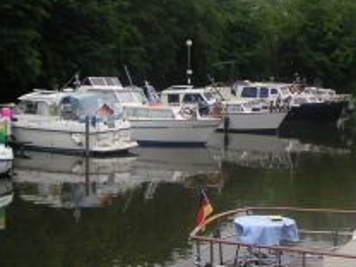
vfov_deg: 20.1
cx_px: 330
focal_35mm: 73
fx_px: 751
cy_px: 86
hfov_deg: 25.7
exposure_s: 1/250
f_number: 2.8
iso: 50
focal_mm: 6
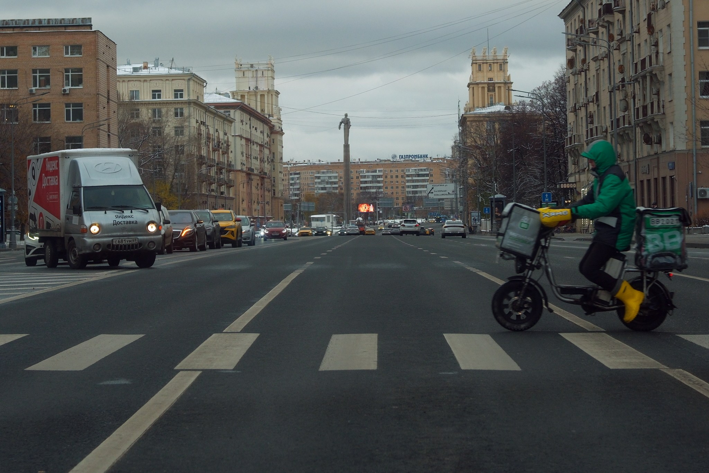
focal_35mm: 75
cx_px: 354
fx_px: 1477
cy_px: 236
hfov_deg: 27.0
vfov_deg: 18.2
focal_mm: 50
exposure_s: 1/320
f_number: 5.6
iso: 640
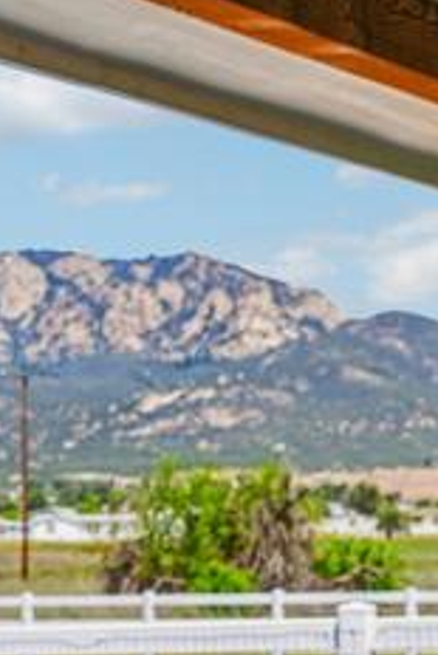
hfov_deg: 9.9
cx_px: 82
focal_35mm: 138
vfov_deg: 14.7
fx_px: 2515
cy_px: 594
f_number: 8
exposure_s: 1/500
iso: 125
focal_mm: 50
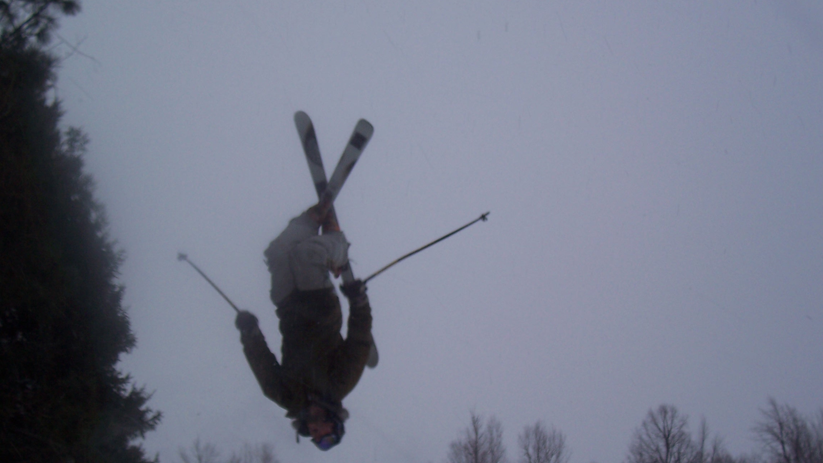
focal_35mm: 46
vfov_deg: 25.9
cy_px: 267
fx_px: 1004
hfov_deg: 44.6
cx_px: 412
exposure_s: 1/180
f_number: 3
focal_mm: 7
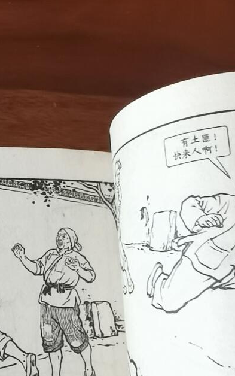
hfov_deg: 15.9
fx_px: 840
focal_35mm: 82
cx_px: 96
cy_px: 181
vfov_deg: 25.2
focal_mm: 2.26
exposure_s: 1/33.3
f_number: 2.2
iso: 250
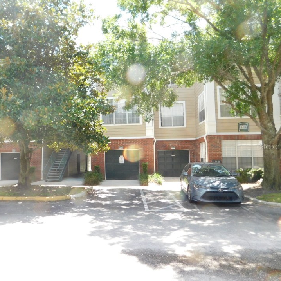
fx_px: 266
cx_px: 96
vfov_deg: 55.6
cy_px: 146
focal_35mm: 29
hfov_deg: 54.6
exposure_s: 1/160
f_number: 3
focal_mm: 4
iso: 125
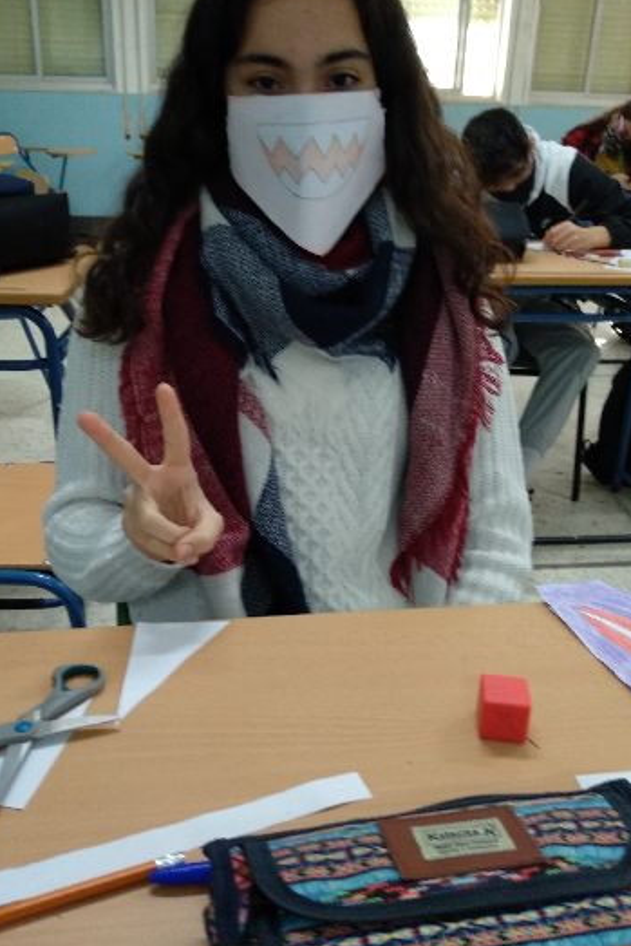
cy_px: 465
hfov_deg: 42.3
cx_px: 302
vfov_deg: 60.3
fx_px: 814
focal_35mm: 31
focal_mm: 3.83
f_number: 2.2
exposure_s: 1/25
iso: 800
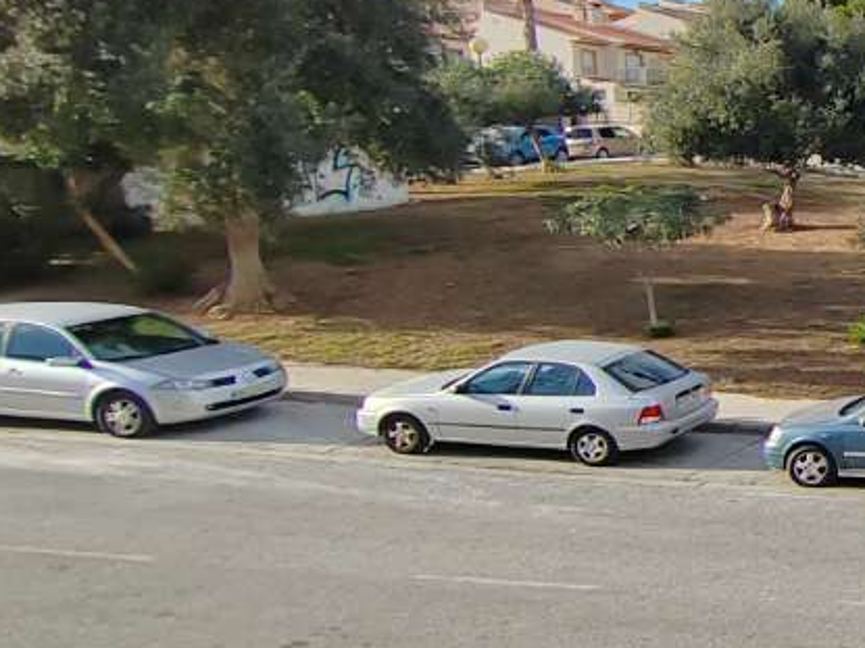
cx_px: 1422
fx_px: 1174
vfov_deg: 30.6
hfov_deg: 25.1
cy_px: 207
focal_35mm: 47
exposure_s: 1/1400
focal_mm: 2.16
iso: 100
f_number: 2.2
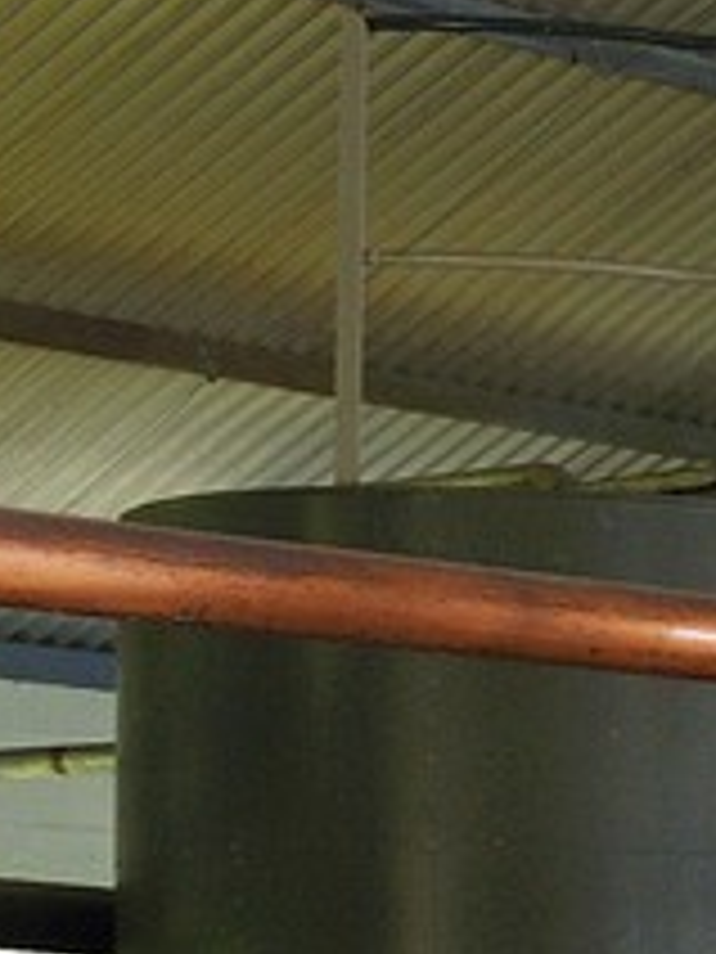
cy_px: 1269
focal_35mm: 196
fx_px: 5405
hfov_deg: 6.0
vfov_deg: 9.9
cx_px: 3148
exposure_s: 1/80
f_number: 5.6
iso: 800
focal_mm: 27
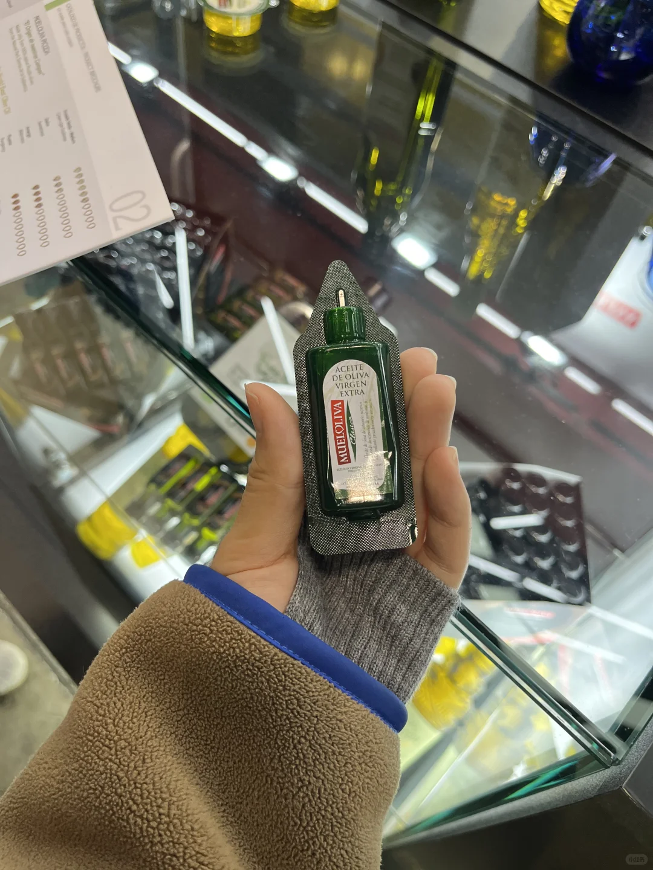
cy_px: 435
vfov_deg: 67.3
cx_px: 326
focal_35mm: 26
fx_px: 654
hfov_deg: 53.1
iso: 125
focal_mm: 5.1
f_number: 1.6
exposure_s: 1/102
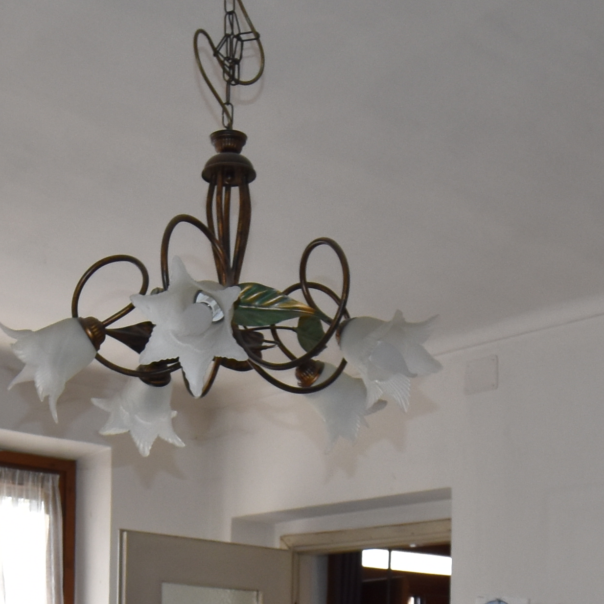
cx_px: 277
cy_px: 716
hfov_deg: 27.7
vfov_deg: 25.1
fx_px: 1224
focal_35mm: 62
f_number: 5.6
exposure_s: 1/125
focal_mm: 10
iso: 400
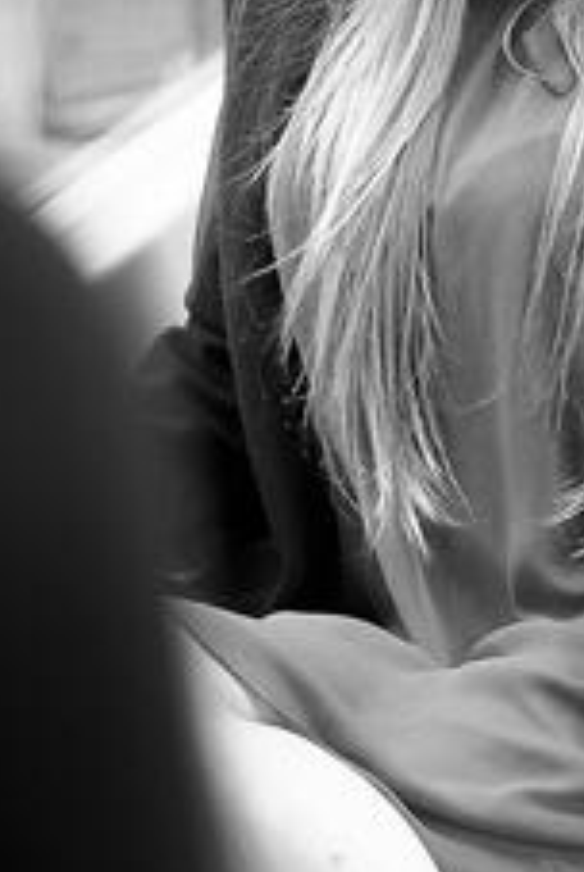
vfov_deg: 15.5
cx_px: 709
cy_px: 630
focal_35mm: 132
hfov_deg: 10.2
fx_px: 3202
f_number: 1.8
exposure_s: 1/125
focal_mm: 50
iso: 640
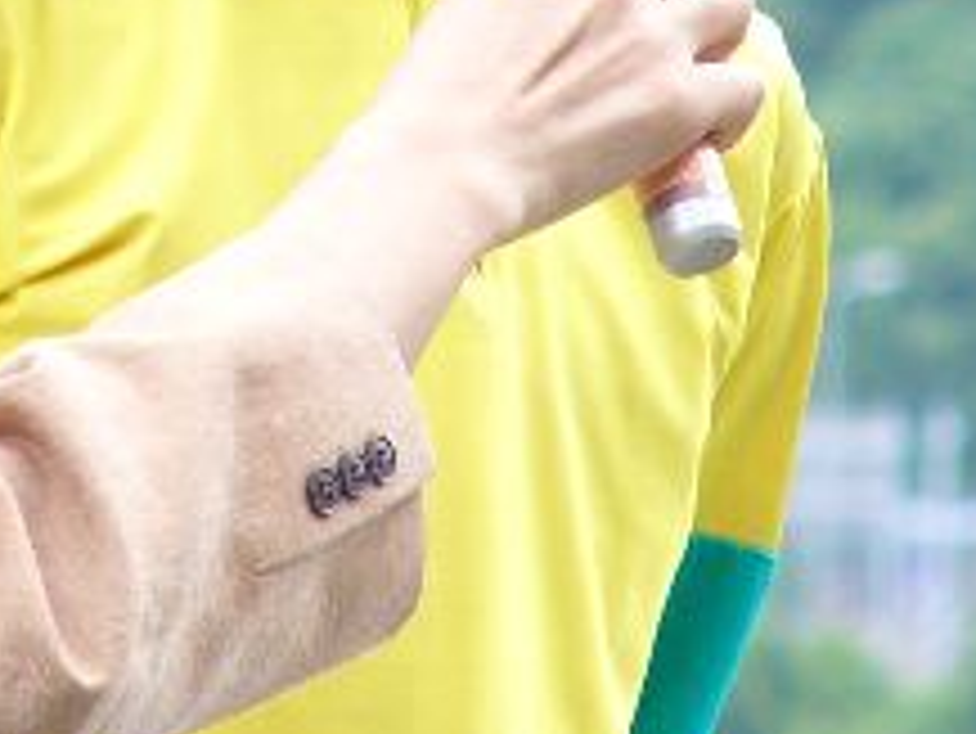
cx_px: 306
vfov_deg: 1.7
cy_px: -207
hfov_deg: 2.2
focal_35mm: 881
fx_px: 24854
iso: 50
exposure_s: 1/100
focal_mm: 49.7
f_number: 4
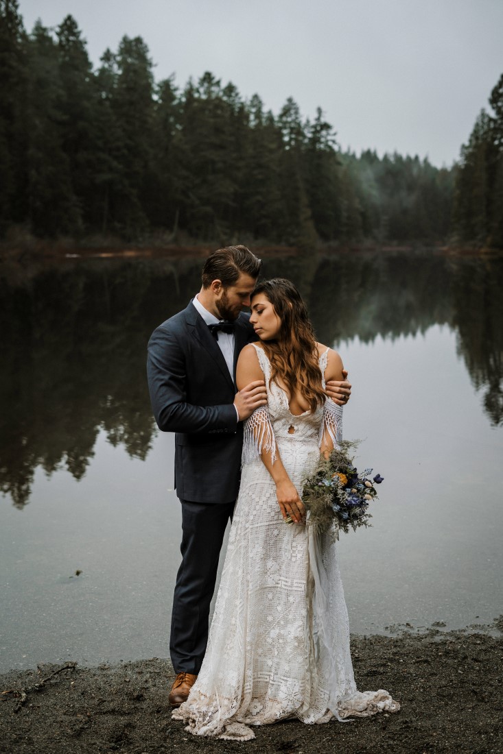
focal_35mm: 50
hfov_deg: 27.0
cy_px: 377
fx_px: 1048
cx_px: 252
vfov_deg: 39.6
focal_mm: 50
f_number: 3.2
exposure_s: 1/200
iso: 100
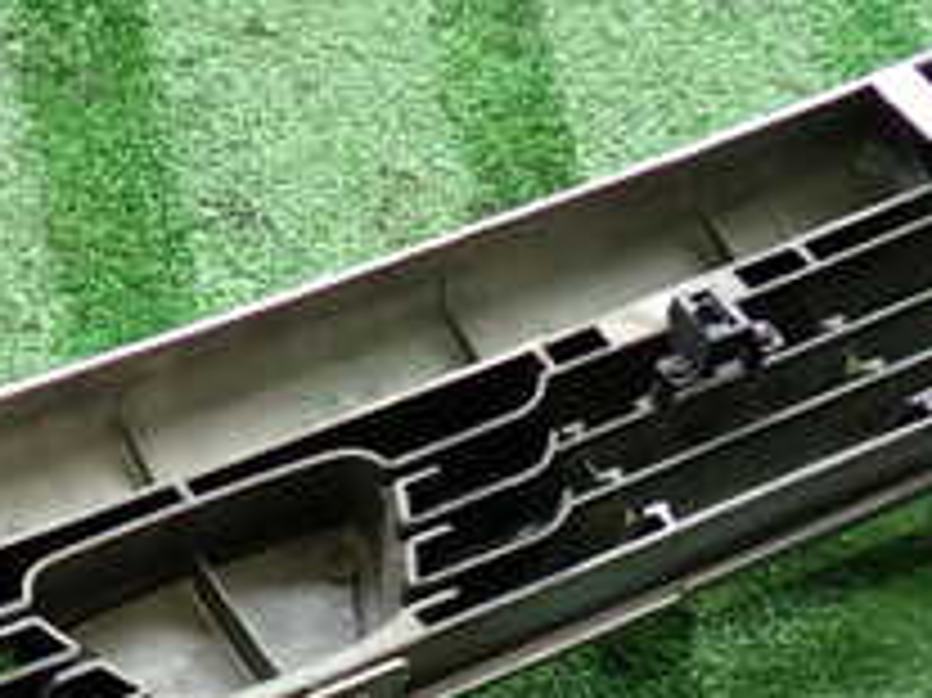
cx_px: -41
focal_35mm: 87
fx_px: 2341
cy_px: 648
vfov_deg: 16.7
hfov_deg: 21.6
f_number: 2.3
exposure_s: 1/40
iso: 200
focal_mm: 5.4
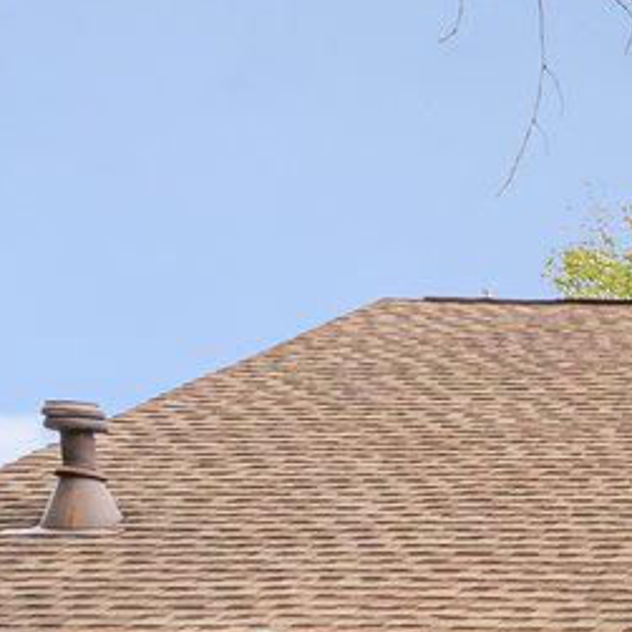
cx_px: 1425
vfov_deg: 12.7
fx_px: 2321
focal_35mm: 112
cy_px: 1414
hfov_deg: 12.7
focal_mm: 16.2
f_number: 9
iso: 250
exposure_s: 1/200
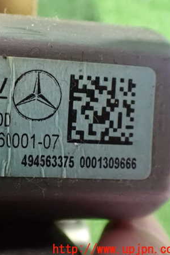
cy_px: 128
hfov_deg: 30.2
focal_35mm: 42
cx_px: 10
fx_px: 298
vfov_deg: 46.4
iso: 1600
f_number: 2.3
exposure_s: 1/13
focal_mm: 5.4
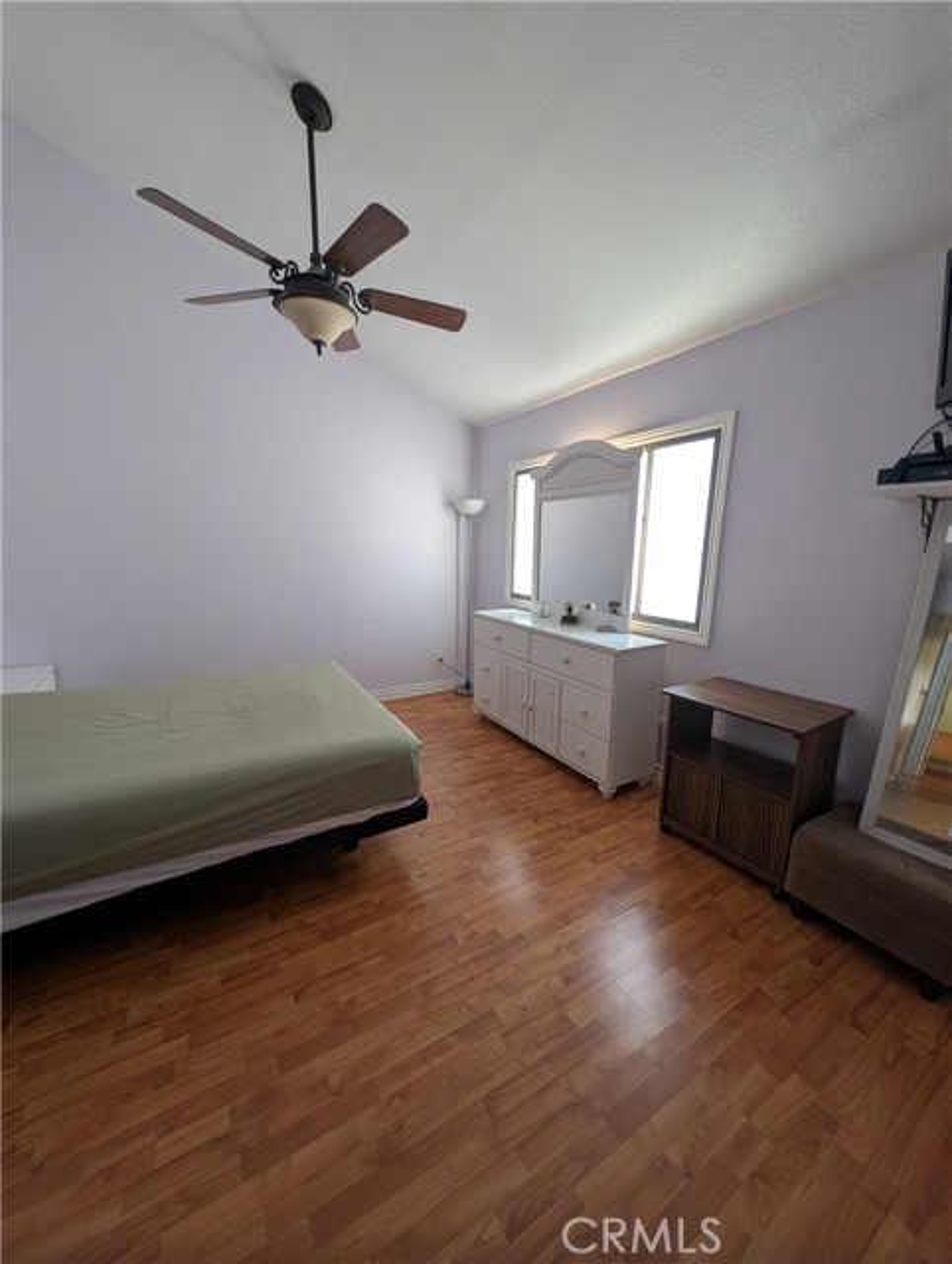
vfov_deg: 110.5
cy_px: 632
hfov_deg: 94.6
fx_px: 439
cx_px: 476
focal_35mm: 12
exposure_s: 1/53.7
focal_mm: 2.23
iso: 45
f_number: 1.95
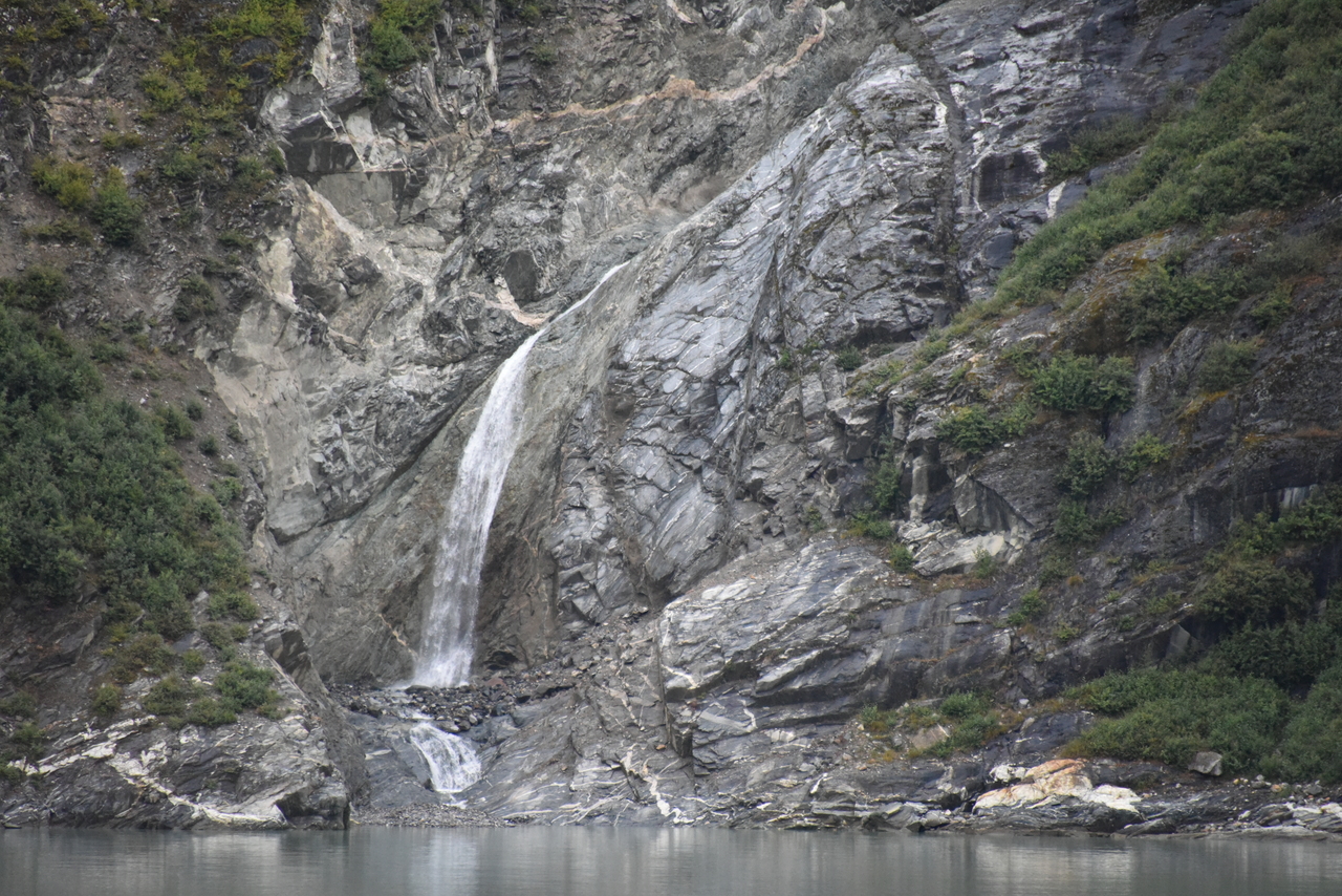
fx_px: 11185
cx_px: 671
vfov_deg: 4.6
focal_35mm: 300
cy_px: 448
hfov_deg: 6.9
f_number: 5.6
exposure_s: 1/640
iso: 5600
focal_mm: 300
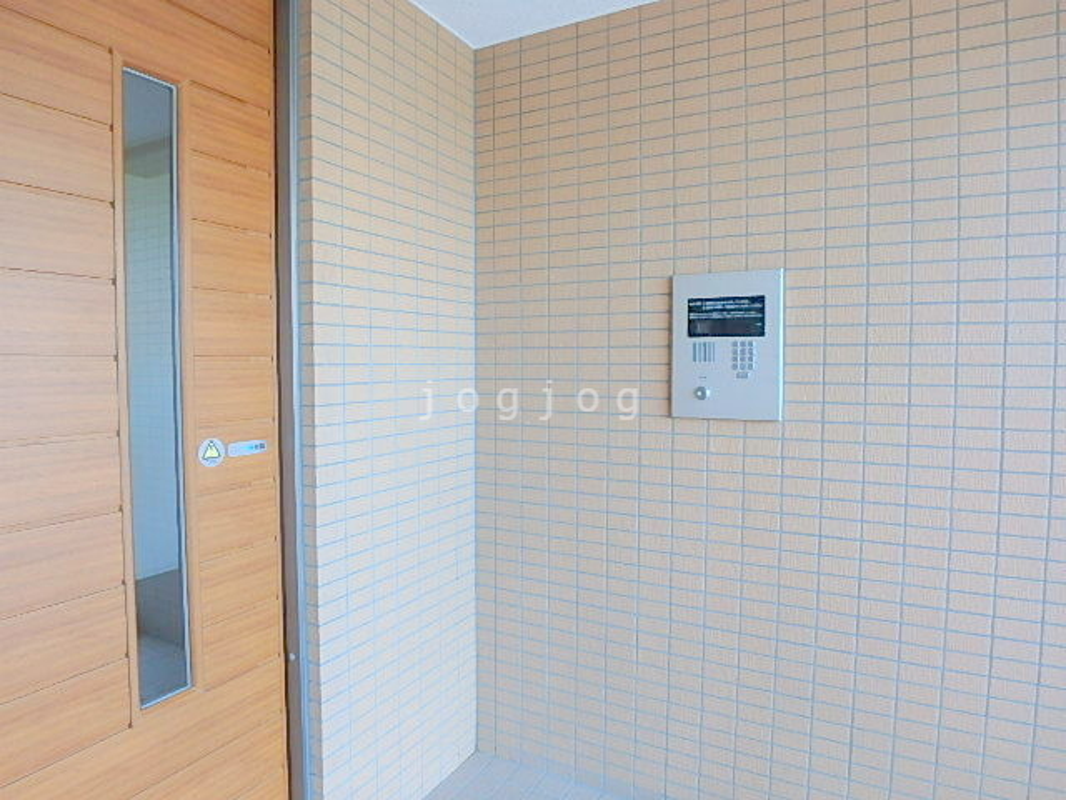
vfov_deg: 63.4
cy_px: 400
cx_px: 533
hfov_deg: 79.0
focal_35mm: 21
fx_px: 647
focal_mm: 3.7
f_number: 3.5
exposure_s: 1/40
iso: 200
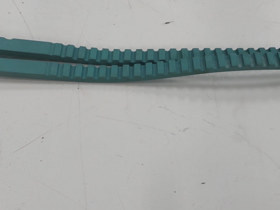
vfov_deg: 30.9
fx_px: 380
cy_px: 93
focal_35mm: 47
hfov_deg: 40.4
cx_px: 152
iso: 64
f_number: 1.8
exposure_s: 1/50
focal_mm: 4
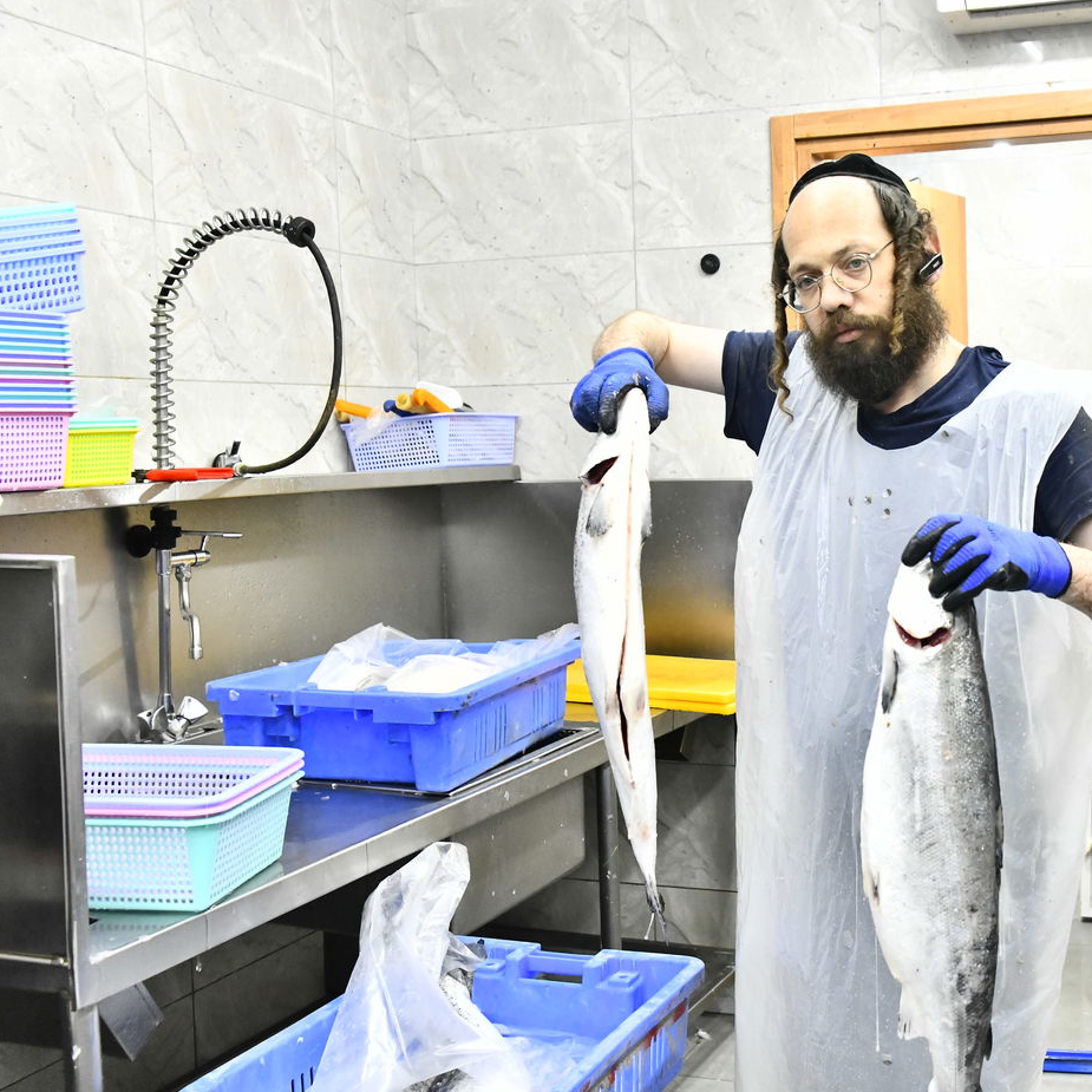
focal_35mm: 45
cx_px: 803
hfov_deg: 36.8
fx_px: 1606
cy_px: 547
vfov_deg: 37.6
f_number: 5.6
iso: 4000
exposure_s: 1/100
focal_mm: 35
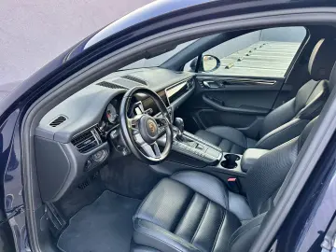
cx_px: 168
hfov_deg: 71.6
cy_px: 126
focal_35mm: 24
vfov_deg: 56.8
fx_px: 233
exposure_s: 1/109
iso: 250
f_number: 1.78
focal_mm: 6.86
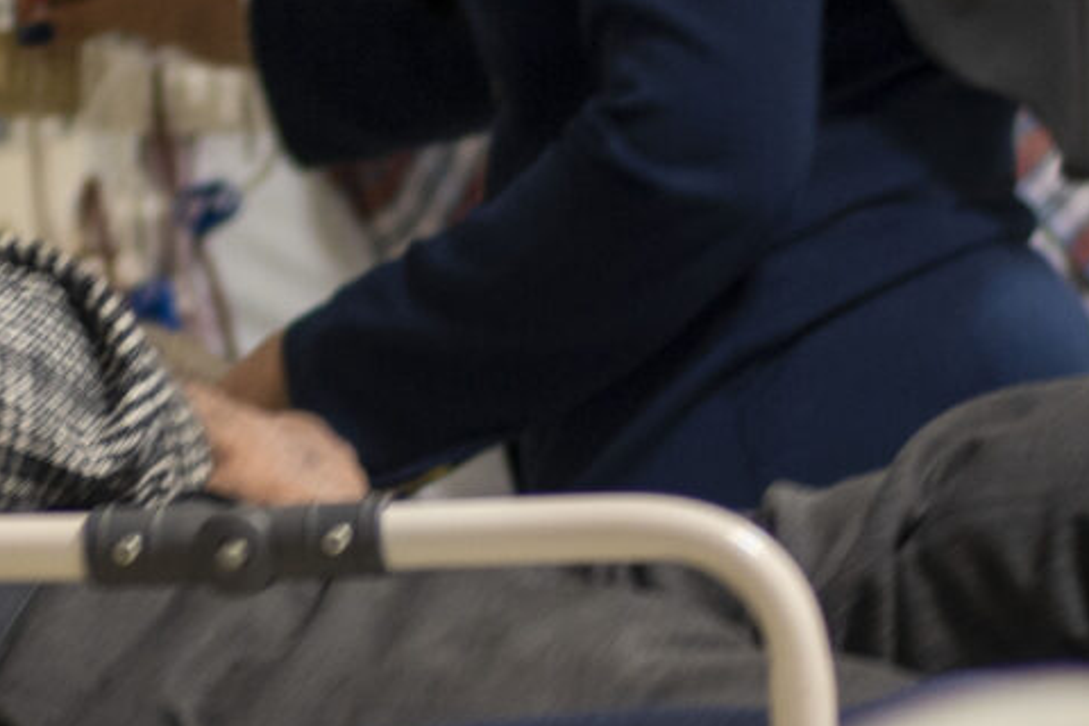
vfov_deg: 2.0
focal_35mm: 681
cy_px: 657
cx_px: 138
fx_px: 20589
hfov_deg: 3.0
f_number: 1.8
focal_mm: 85
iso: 100
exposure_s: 1/60
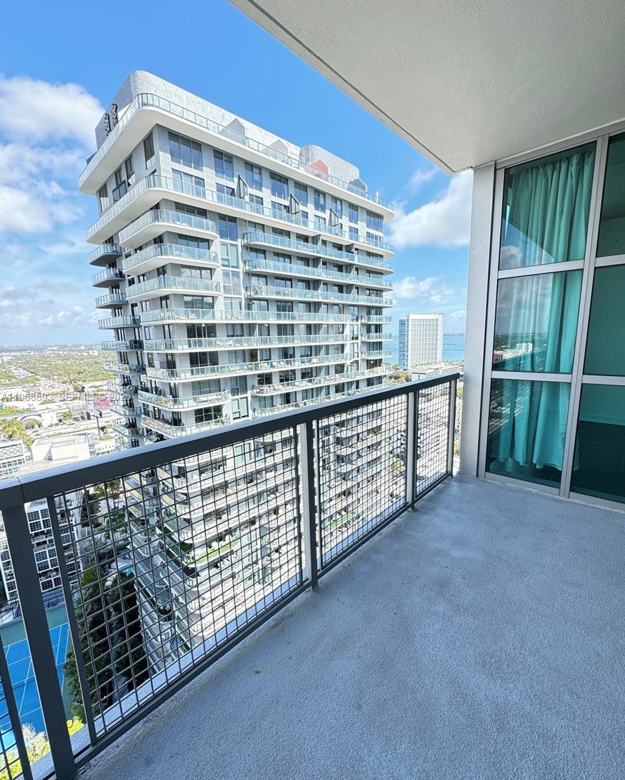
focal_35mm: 15
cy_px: 397
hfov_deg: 84.0
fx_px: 347
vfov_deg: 96.8
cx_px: 320
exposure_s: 1/201
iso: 40
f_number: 2.2
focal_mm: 2.22
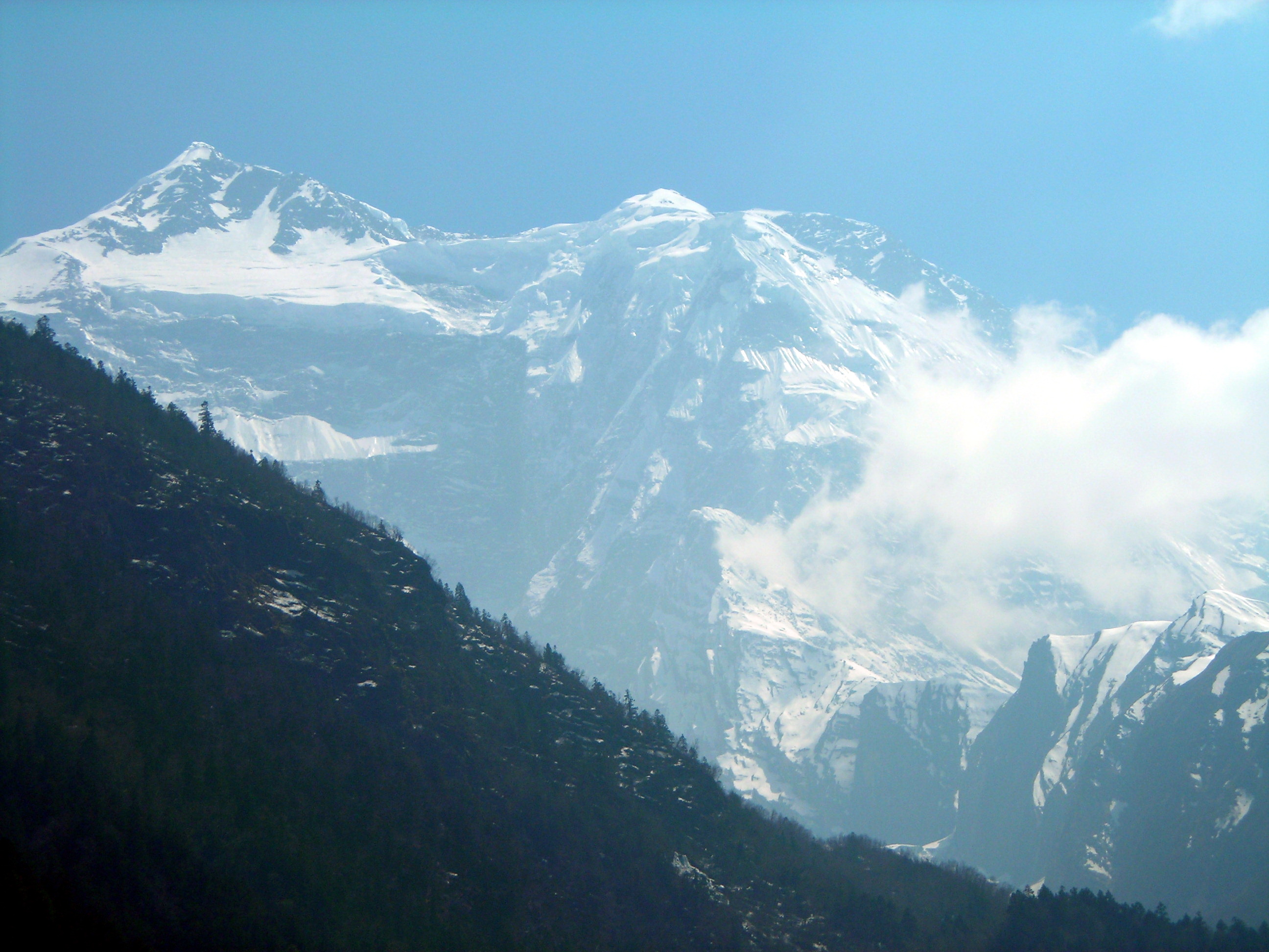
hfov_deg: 17.0
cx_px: 634
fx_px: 4252
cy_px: 476
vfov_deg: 12.8
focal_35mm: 116
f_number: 10.6
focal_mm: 19.2
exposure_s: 1/188
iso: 50
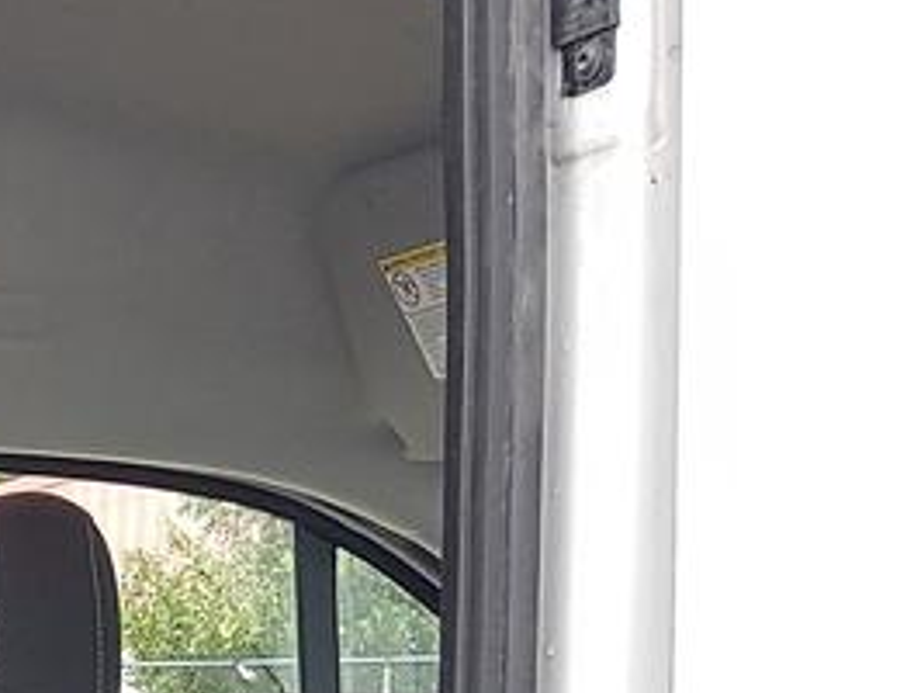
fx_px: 3329
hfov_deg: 12.5
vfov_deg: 11.2
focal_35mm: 125
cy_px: 1182
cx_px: -1267
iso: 40
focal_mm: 4.2
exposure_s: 1/335
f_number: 1.7
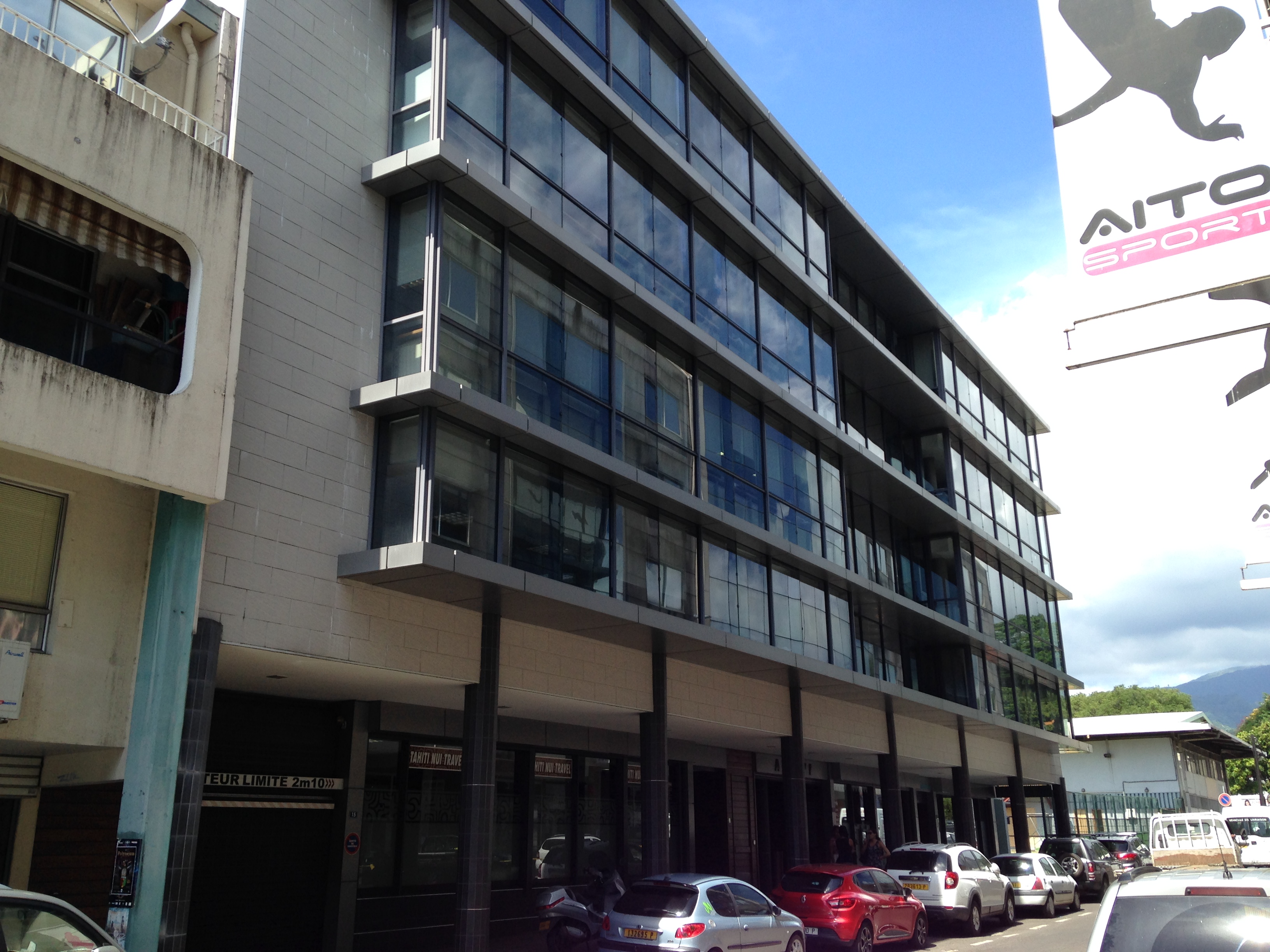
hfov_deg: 55.4
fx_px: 1211
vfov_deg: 42.9
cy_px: 476
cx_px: 635
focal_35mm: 33
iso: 50
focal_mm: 4.12
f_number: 2.4
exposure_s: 1/583
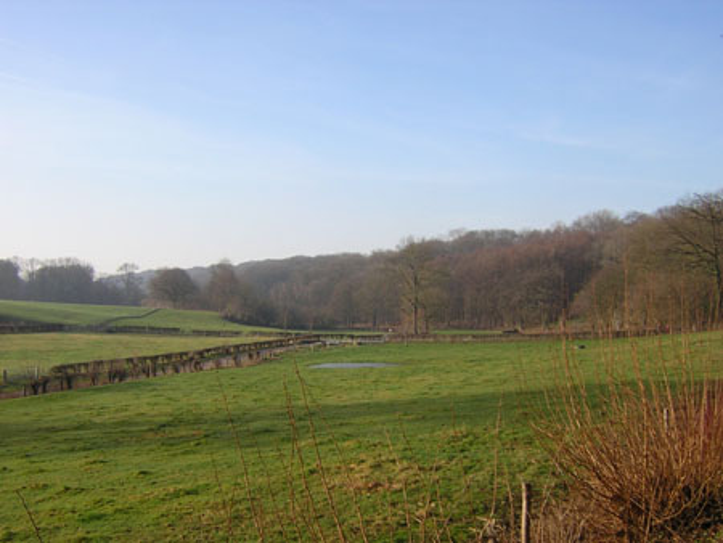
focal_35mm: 36
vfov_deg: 39.7
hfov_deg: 51.3
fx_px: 752
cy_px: 272
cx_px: 362
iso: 100
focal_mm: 4.7
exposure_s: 1/172
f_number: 5.2
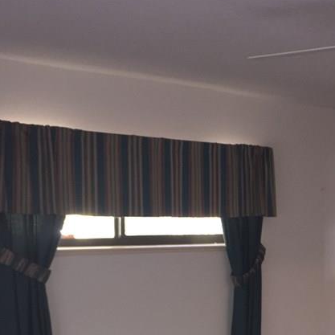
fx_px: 690
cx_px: 268
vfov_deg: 26.8
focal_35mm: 63
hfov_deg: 26.8
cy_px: 271
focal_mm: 4.15
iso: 64
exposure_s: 1/16
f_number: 2.2
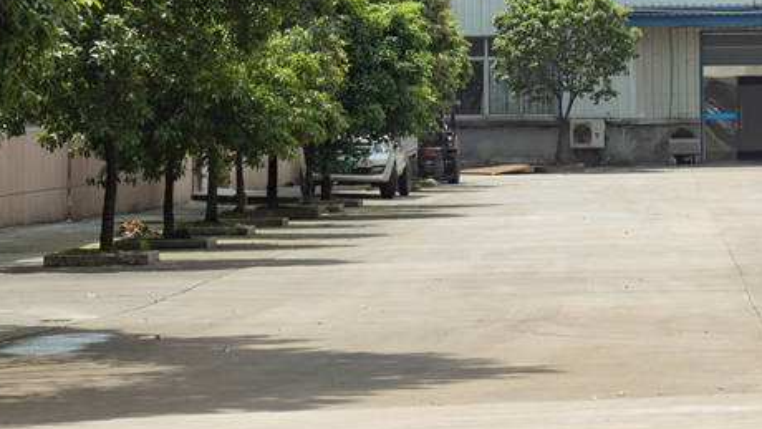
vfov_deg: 5.4
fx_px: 4555
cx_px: 623
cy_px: -159
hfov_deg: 9.5
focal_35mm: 225
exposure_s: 1/160
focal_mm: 55
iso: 100
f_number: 10
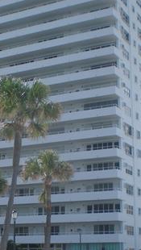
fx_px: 530
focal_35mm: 80
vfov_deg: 26.2
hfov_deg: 15.0
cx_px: 14
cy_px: 185
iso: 64
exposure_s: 1/364
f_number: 4.6
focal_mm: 6.3
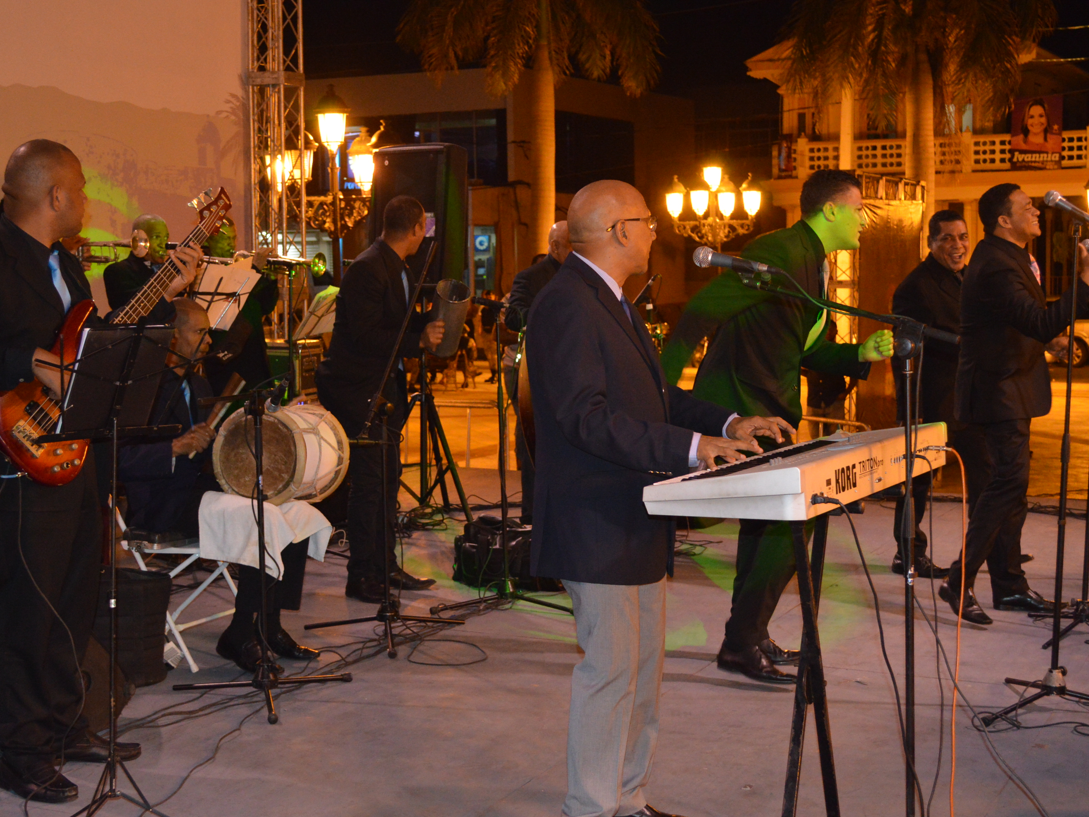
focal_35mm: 56
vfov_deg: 26.1
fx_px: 1762
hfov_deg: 34.3
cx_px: 559
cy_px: 412
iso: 2000
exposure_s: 1/60
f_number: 5
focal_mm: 34
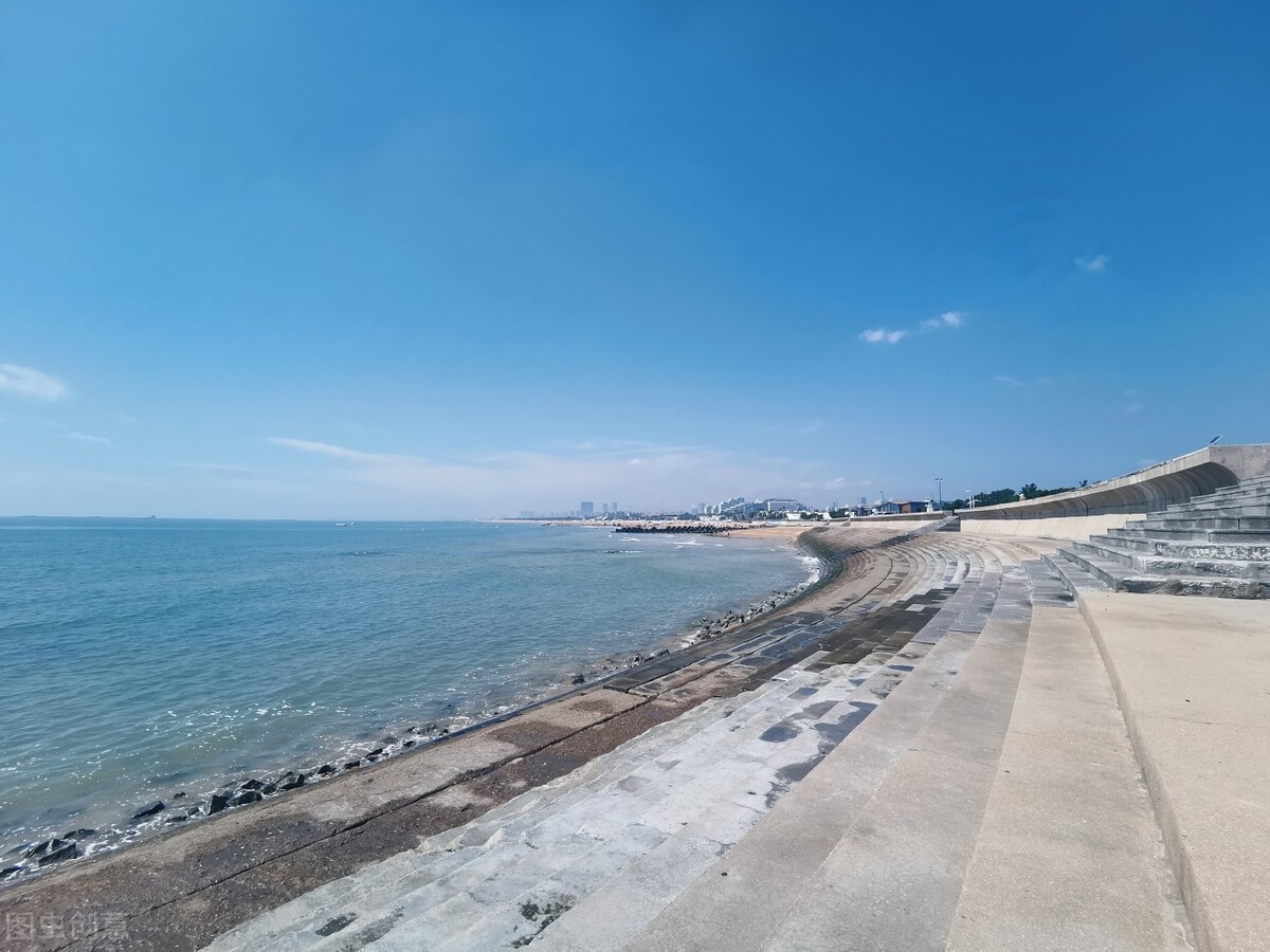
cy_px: 476
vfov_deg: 74.7
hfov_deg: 91.0
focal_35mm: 17
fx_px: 624
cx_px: 635
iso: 50
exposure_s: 1/1667
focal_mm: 2.26
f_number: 2.2
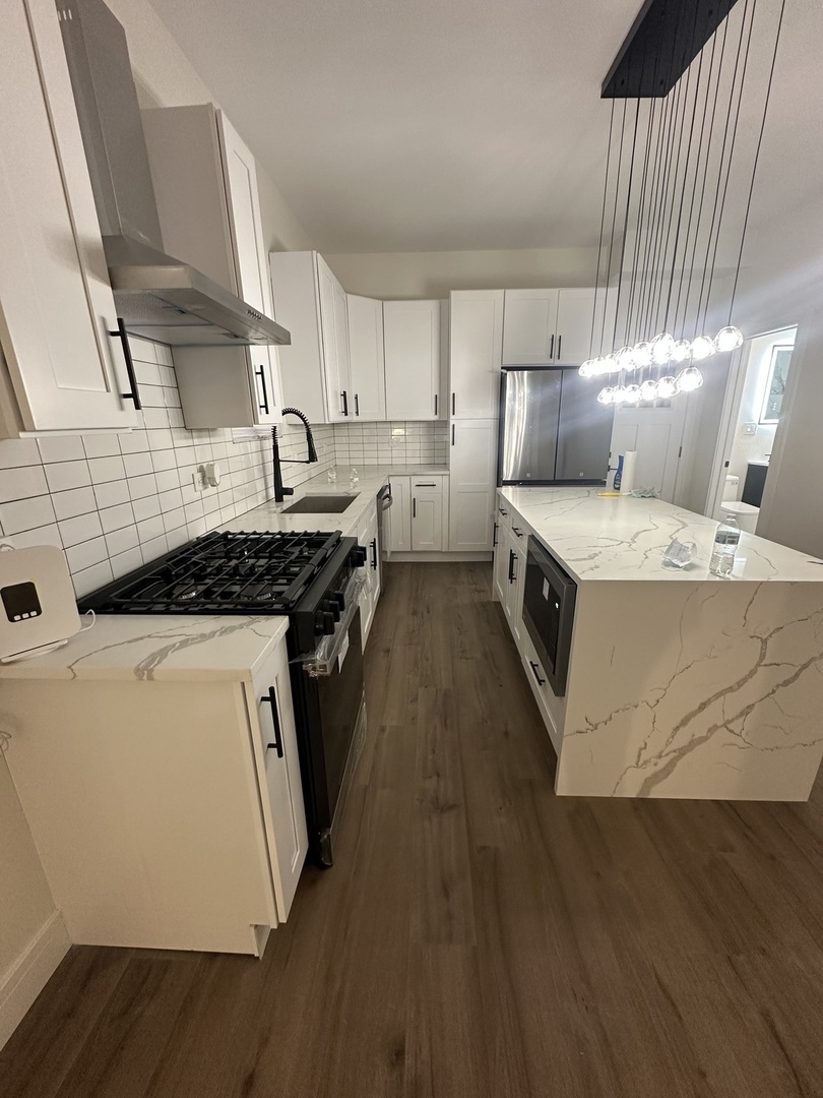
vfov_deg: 102.1
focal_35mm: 14
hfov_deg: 85.7
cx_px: 412
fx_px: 444
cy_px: 549
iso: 250
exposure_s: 1/60
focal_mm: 2.22
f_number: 2.2
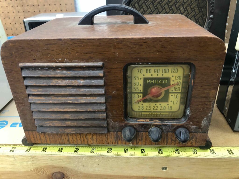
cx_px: 120
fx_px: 193
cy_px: 90
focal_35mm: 28
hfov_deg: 63.4
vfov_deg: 49.7
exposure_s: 1/15
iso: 64
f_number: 1.8
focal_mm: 3.99
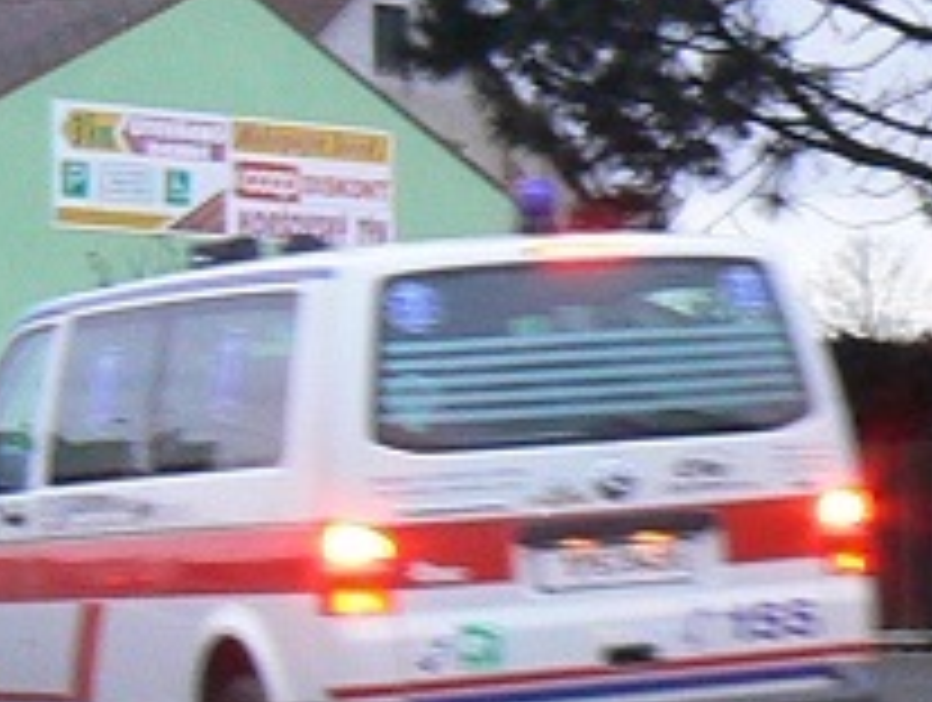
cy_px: 576
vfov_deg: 7.4
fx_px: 5394
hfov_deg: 8.9
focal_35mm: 200
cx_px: 2242
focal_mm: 6
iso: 100
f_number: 4
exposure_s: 1/5
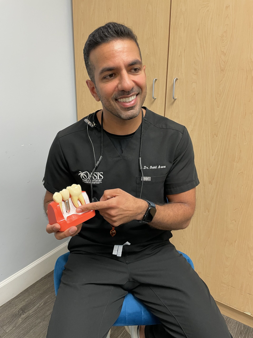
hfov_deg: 53.1
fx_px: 253
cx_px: 126
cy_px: 169
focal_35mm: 26
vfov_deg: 67.3
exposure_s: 1/60
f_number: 1.6
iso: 160
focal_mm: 4.2
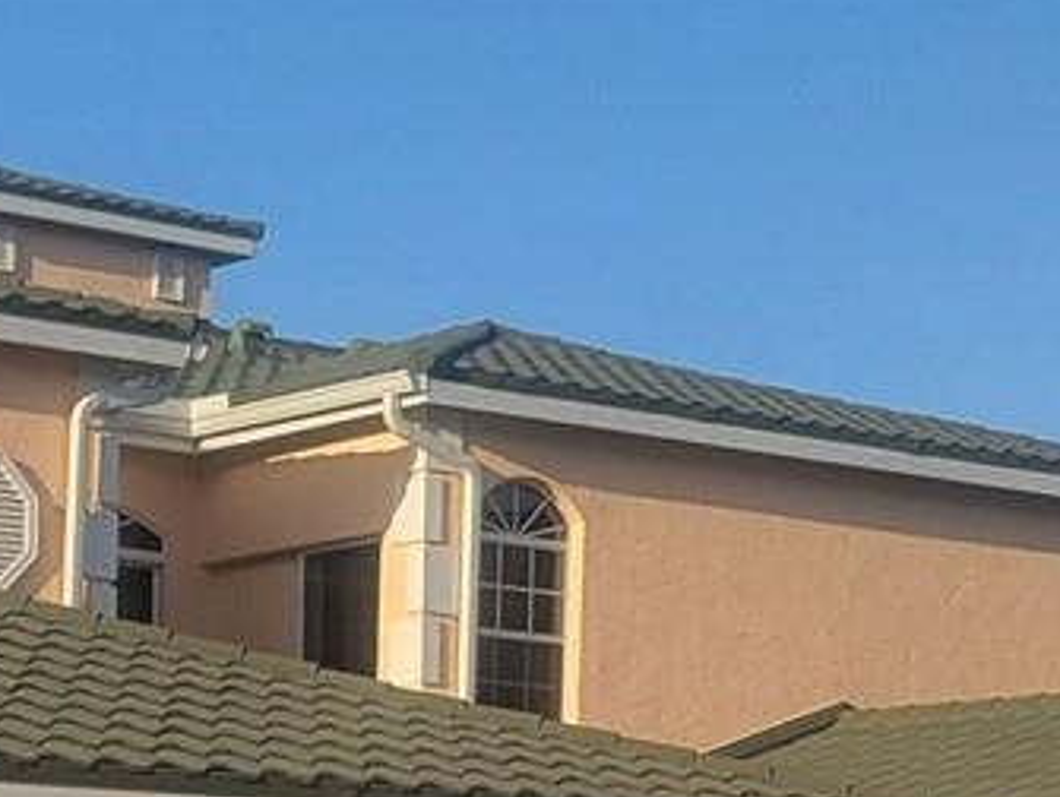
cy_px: 1116
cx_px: -47
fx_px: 3801
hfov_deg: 15.5
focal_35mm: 124
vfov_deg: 11.6
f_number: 1.8
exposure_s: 1/1529
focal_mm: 5.4
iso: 40
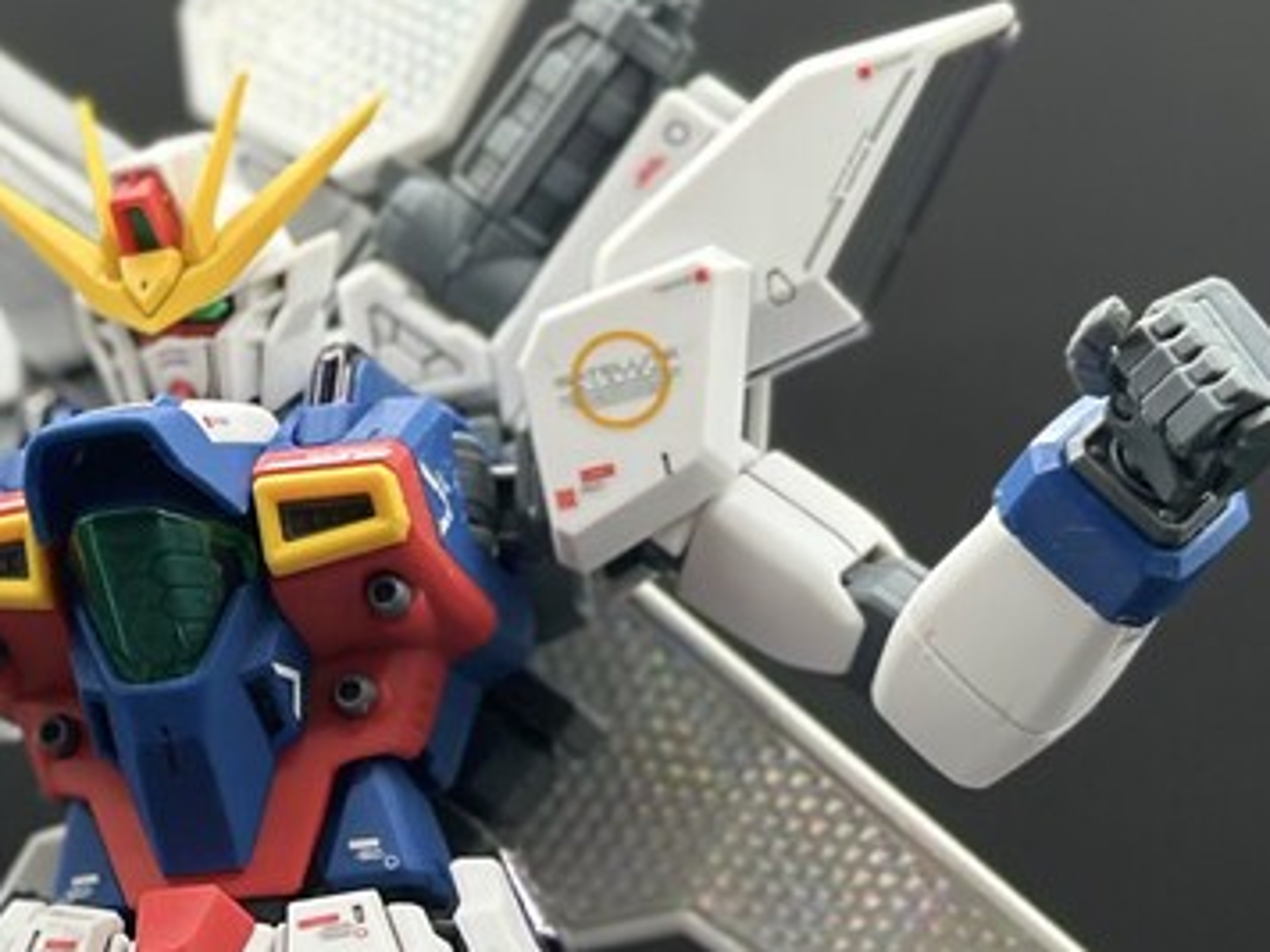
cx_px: 89
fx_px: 5943
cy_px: 788
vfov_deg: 9.1
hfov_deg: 12.1
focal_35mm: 162
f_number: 1.78
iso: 125
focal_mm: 6.86
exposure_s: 1/91
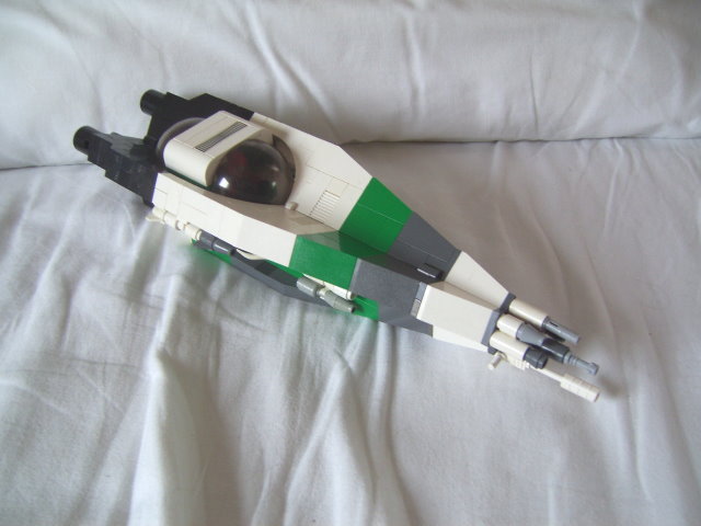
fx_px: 770
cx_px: 350
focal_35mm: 38
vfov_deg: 37.7
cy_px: 263
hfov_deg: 49.0
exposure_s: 1/30
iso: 69
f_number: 2.8
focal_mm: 7.8
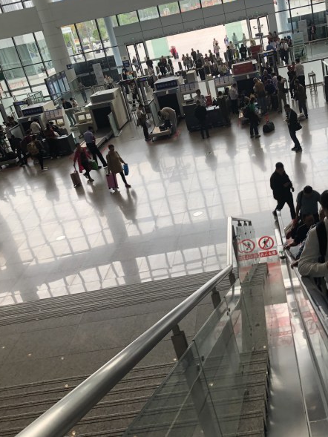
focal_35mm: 38
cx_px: 217
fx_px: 480
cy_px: 216
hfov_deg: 37.4
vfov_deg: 49.0
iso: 40
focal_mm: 4
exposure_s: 1/120
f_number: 1.8
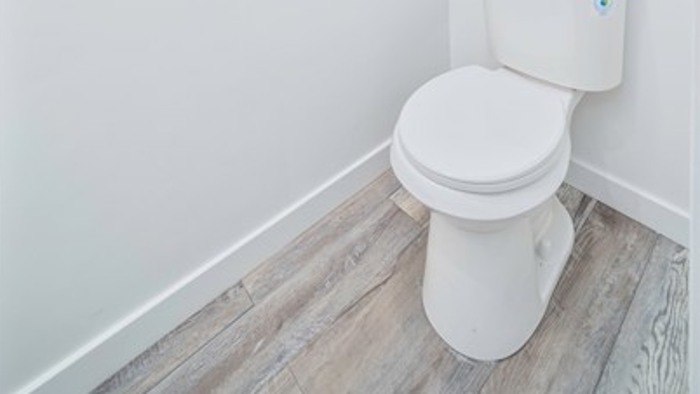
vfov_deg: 36.5
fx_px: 371
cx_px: 363
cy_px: -117
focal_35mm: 20
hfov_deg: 86.6
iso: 320
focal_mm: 12
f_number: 4
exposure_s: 1/100
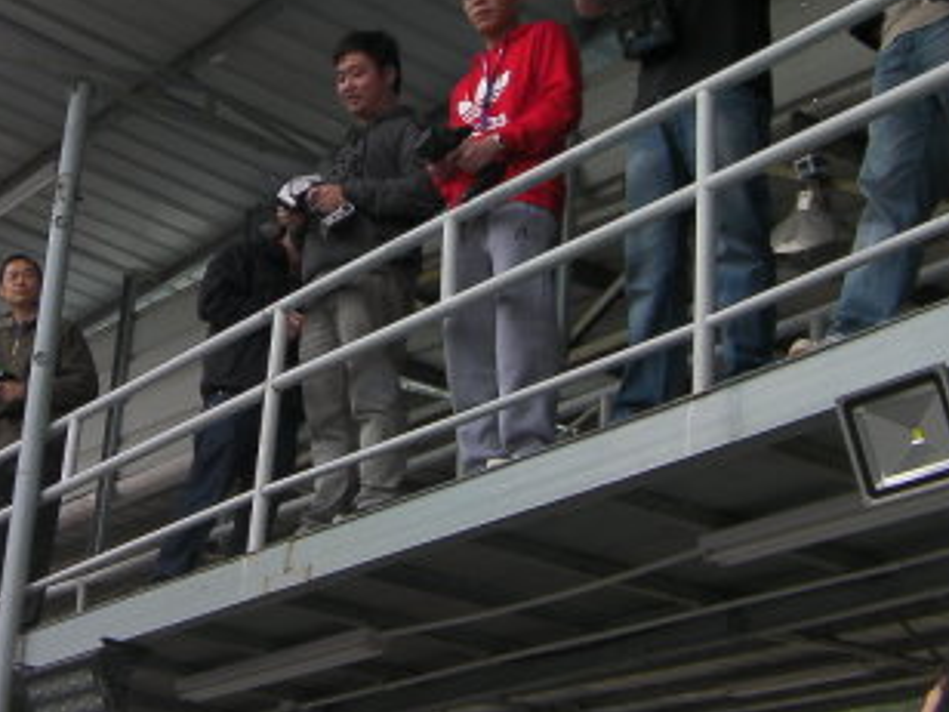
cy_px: 99
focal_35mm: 79
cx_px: 259
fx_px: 2166
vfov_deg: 18.4
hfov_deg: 24.5
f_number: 3.5
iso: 50
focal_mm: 6.8
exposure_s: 1/122
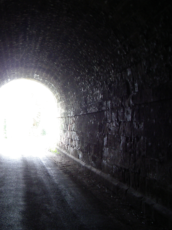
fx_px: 338
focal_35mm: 51
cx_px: 25
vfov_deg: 37.5
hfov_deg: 27.7
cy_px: 115
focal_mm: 5.8
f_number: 2.6
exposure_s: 1/20
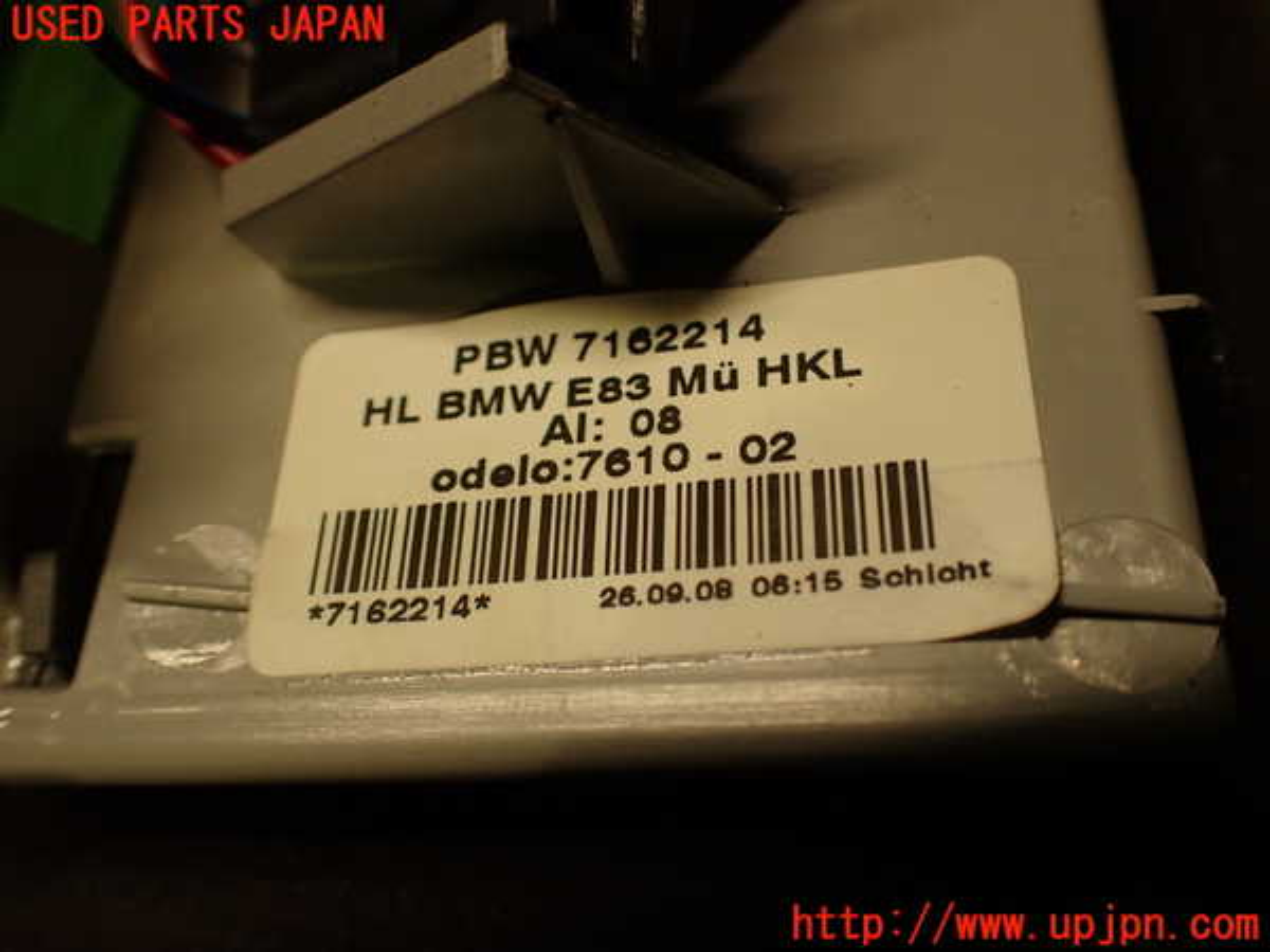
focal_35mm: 32
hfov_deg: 56.8
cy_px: 476
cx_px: 635
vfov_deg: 44.2
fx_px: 1174
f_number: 2.4
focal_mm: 5.79
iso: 200
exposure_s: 1/60
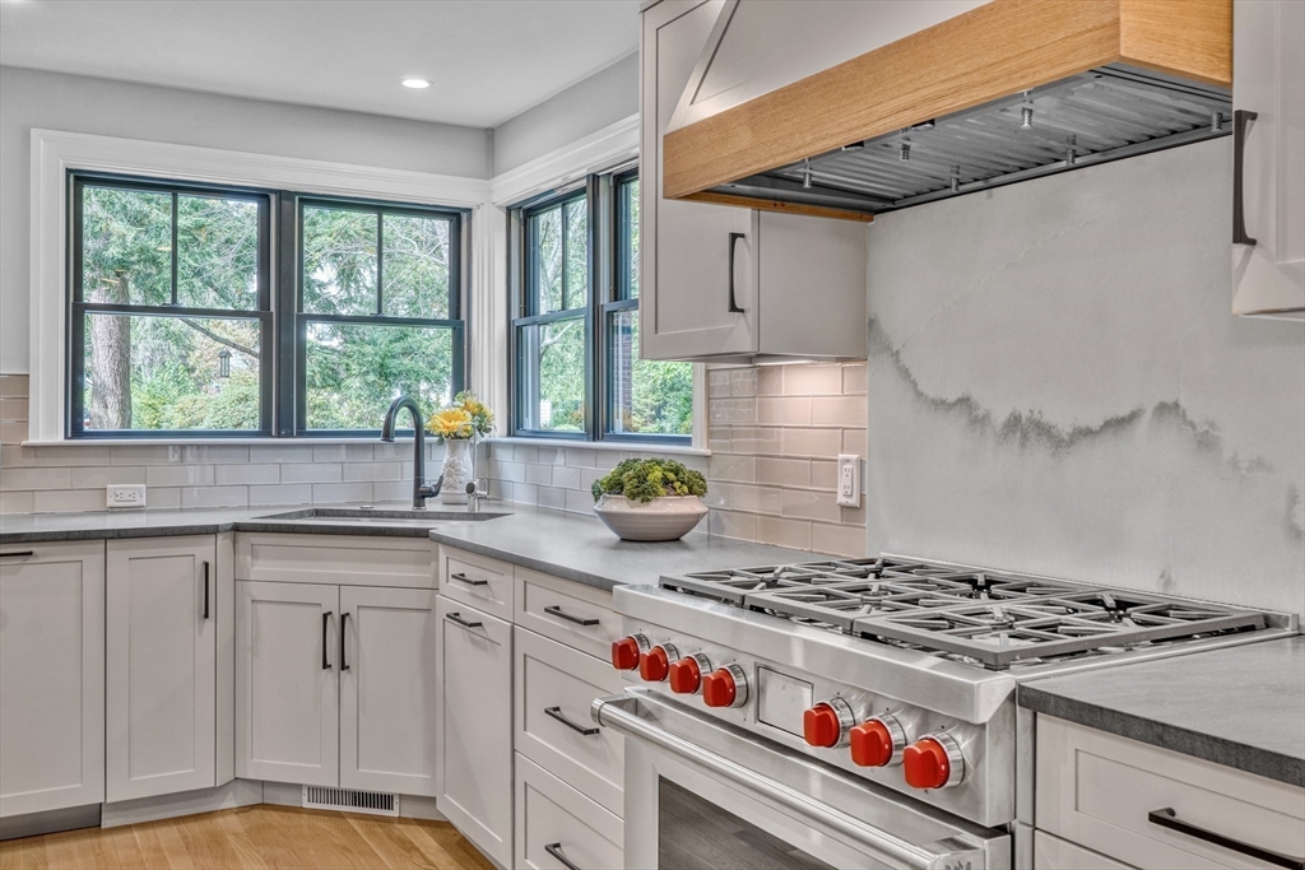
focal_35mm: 30
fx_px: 1088
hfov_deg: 61.9
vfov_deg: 43.6
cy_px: 435
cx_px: 652
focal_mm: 20
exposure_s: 1/3
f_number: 9
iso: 400
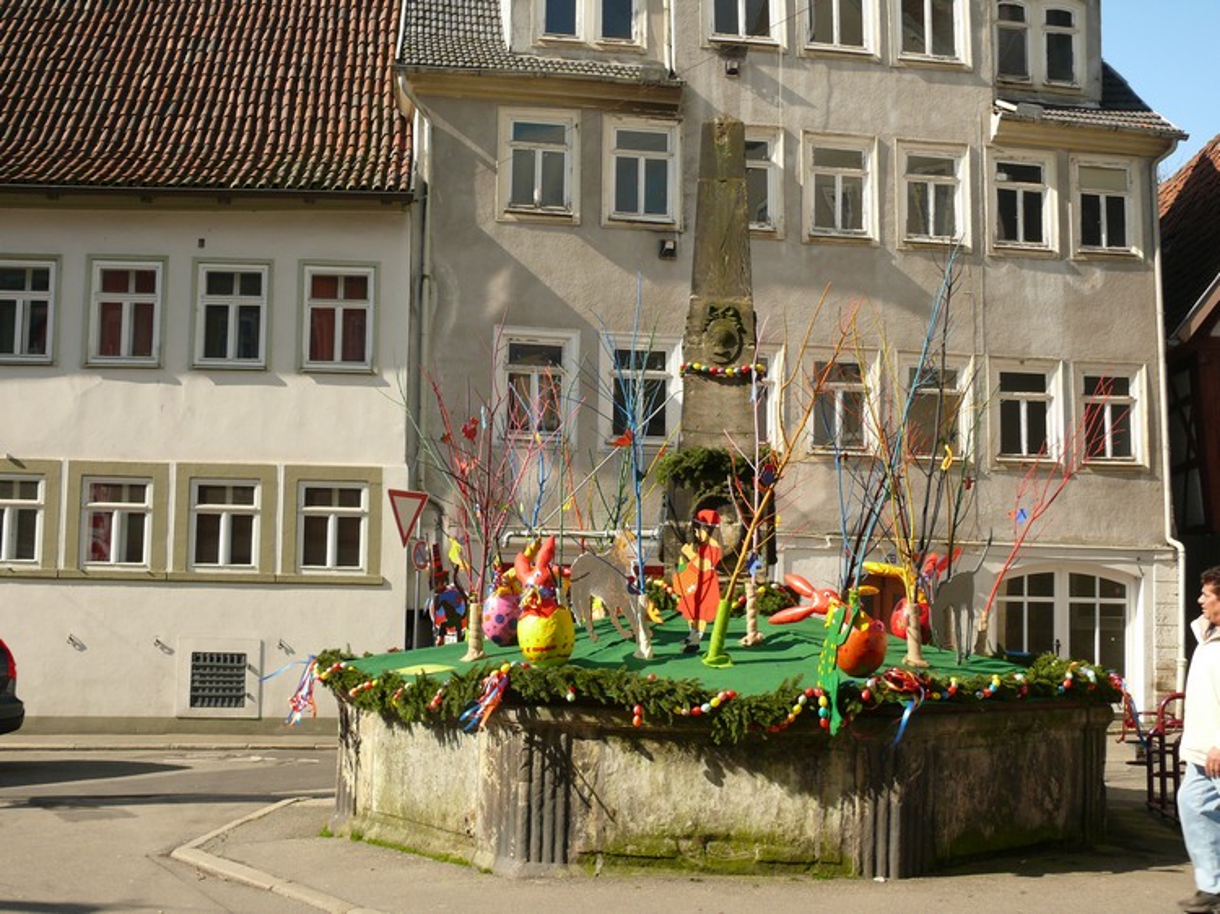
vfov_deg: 35.1
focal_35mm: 41
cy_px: 457
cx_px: 610
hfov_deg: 45.8
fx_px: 1445
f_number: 4
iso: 100
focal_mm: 8.6
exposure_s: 1/200
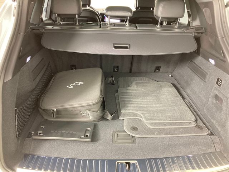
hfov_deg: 63.4
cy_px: 86
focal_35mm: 28
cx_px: 114
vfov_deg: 49.7
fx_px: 185
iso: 200
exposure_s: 1/60
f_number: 1.8
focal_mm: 3.99
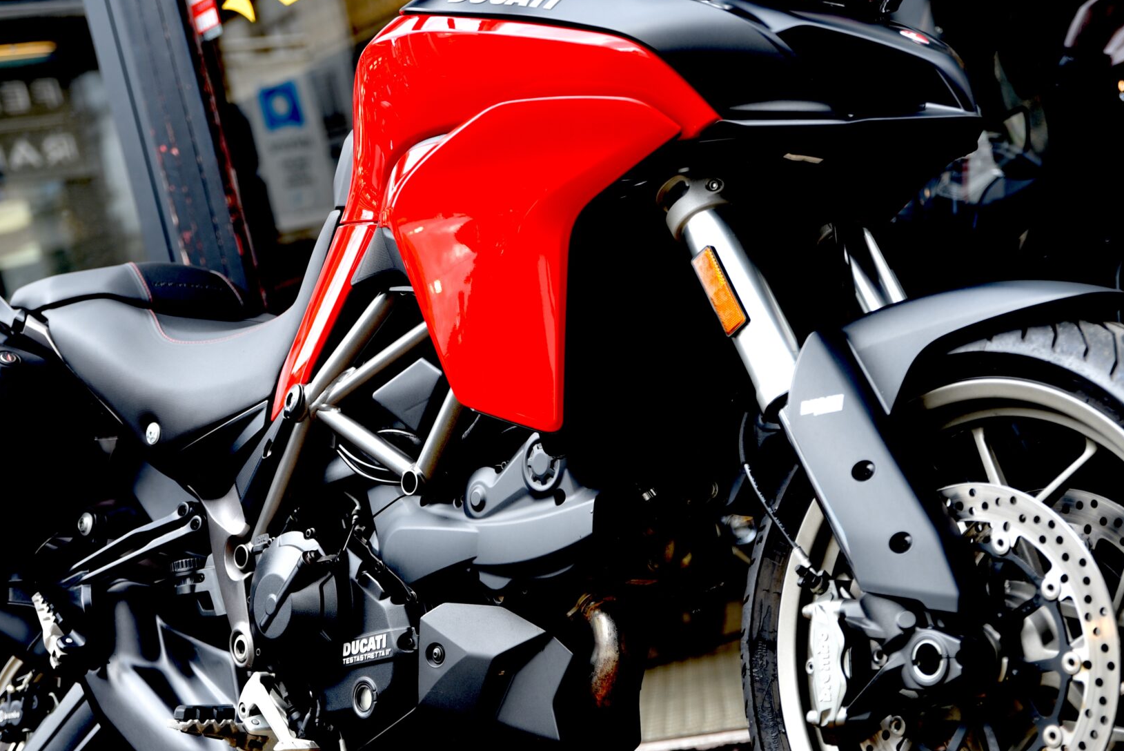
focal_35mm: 88
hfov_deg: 23.1
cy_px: 348
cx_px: 493
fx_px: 2749
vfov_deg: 15.5
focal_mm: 56
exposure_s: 1/60
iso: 100
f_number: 2.8
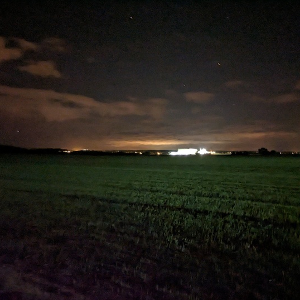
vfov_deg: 55.6
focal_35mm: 29
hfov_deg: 55.5
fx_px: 284
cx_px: 166
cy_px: 152
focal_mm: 4.53
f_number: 1.7
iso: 5996
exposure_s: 1/3
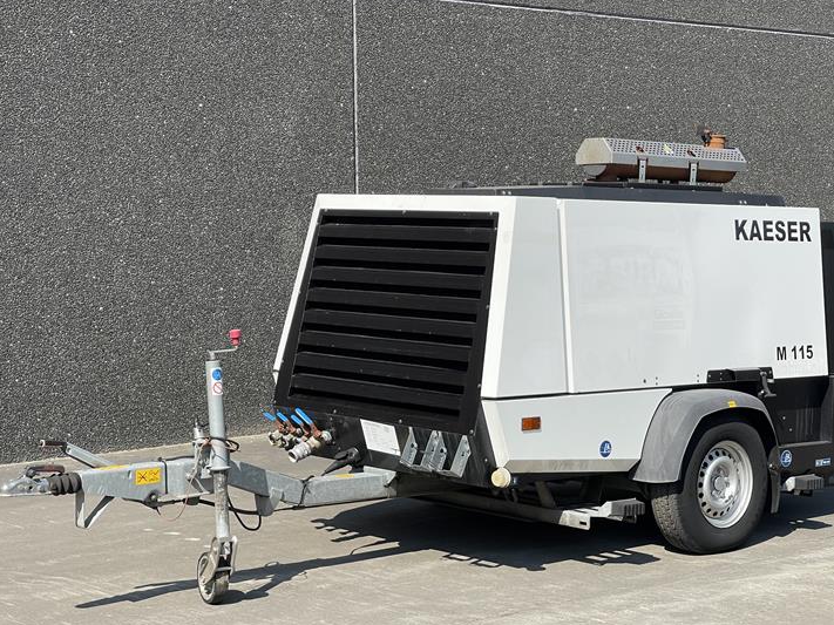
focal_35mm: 72
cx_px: 448
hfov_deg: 27.0
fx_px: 1734
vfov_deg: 20.4
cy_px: 325
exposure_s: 1/903
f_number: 2.2
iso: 20
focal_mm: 7.5
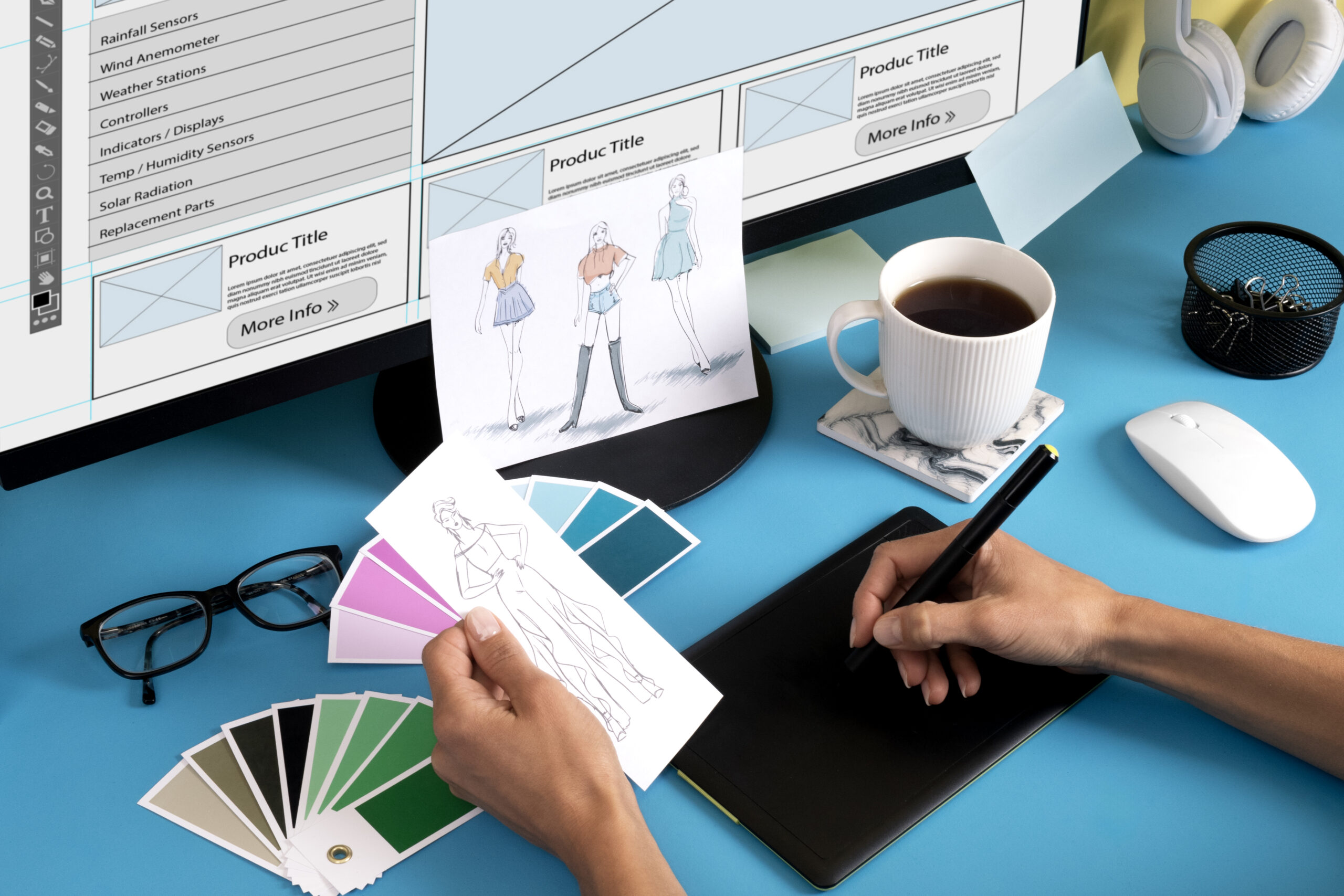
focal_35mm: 53
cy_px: 448
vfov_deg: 25.5
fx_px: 1979
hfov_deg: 37.5
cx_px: 672
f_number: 11
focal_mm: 35
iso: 500
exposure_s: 1/100
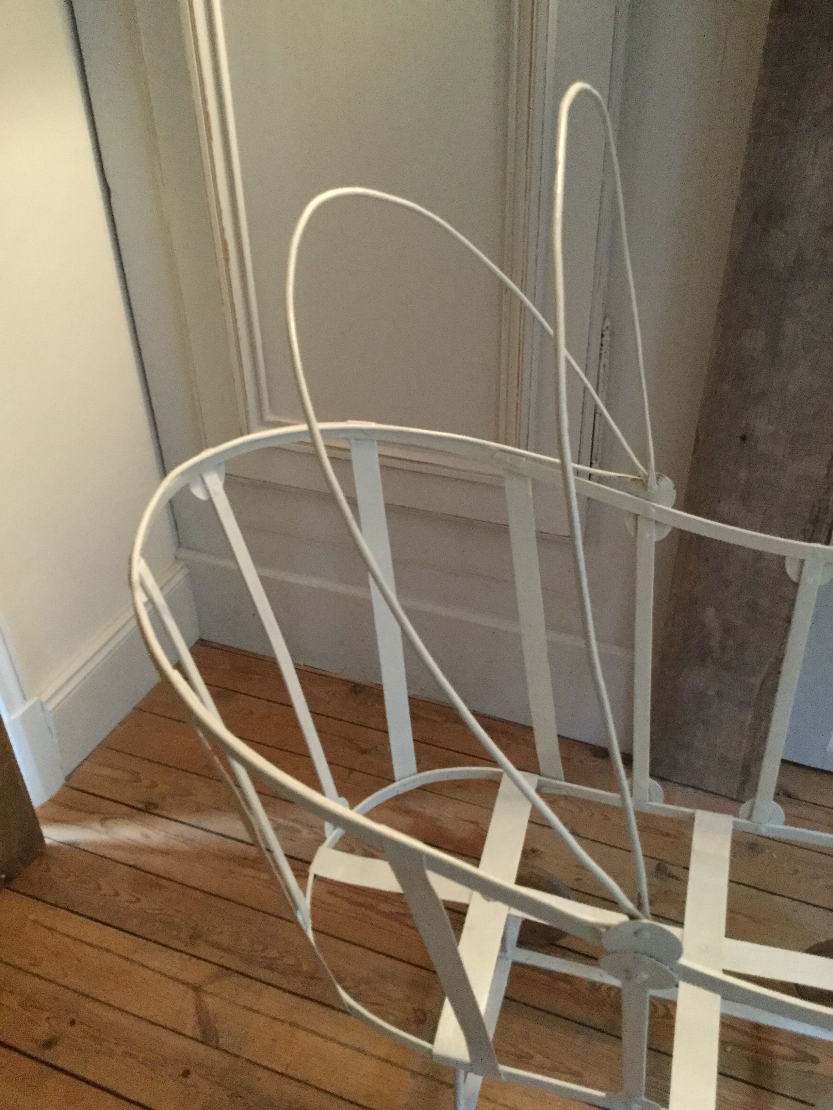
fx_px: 995
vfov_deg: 58.4
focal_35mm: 31
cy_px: 555
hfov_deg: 45.4
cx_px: 416
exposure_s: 1/17
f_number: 2.4
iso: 320
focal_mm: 3.3
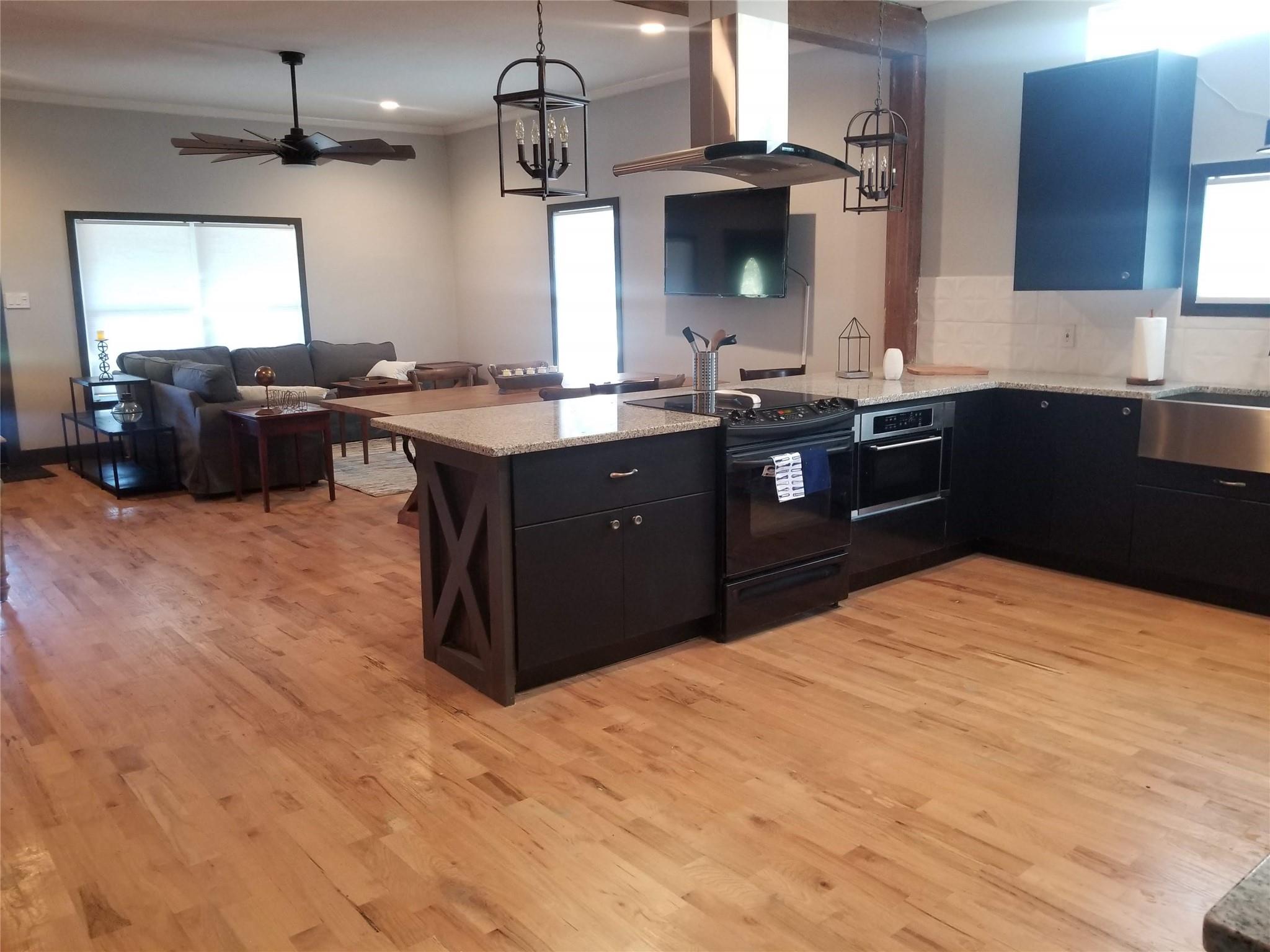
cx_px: 635
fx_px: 954
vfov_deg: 53.1
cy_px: 476
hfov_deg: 67.3
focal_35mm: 26
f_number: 1.7
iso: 200
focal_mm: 4.25
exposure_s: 1/30
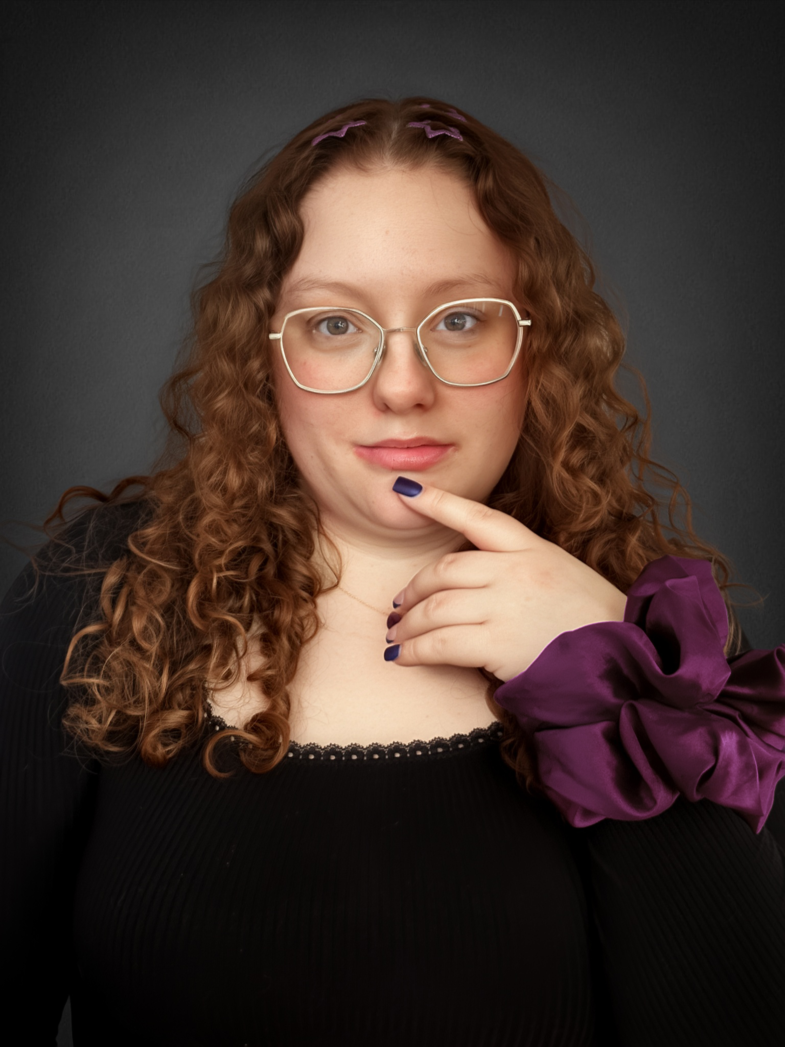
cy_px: 524
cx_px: 392
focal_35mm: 48
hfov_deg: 30.3
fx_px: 1451
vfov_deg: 39.7
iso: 80
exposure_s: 1/80
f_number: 1.8
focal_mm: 6.86
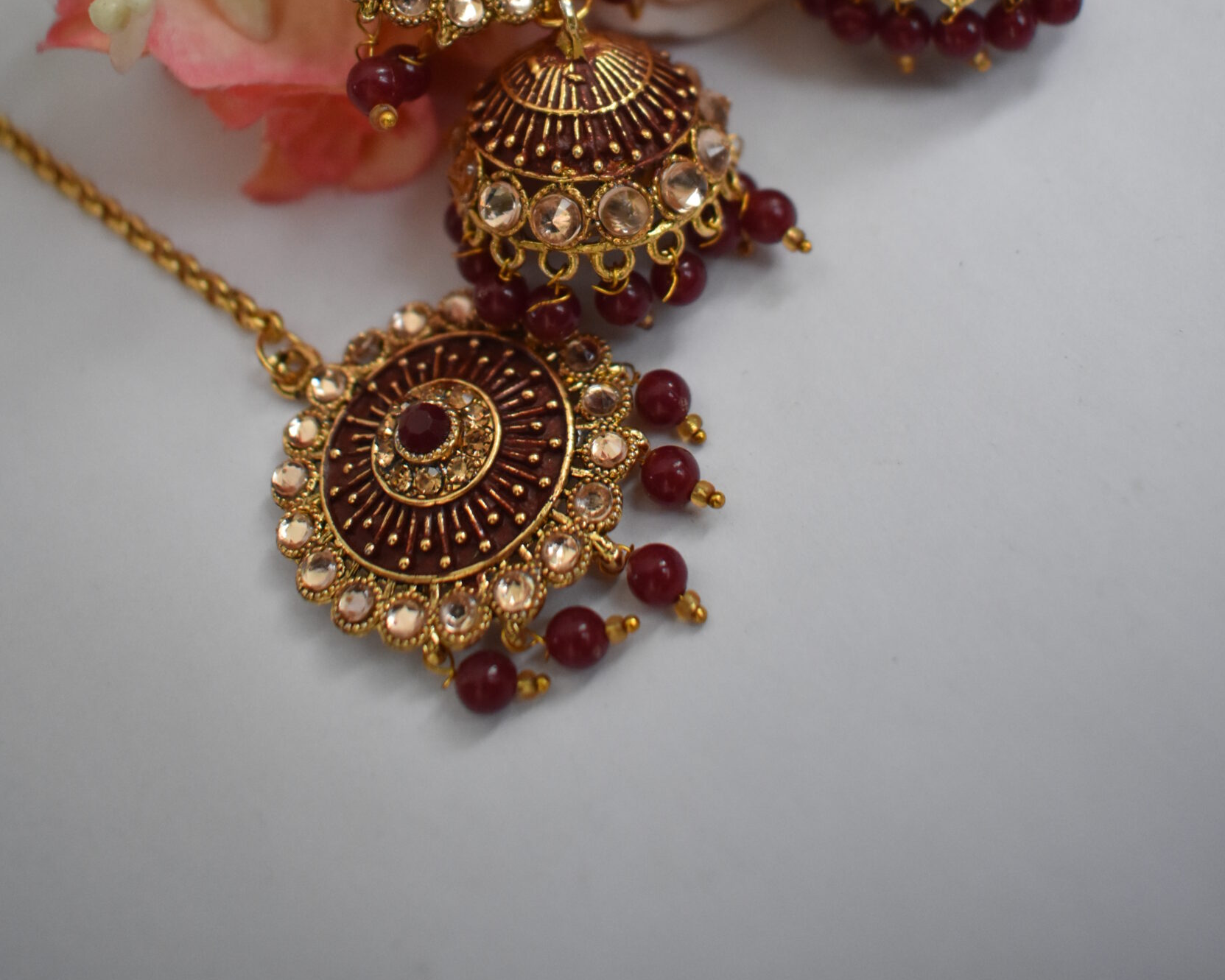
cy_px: 81
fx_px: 1414
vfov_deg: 35.7
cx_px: 617
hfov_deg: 46.8
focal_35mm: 39
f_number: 3.5
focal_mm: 18
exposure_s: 1/125
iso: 1400
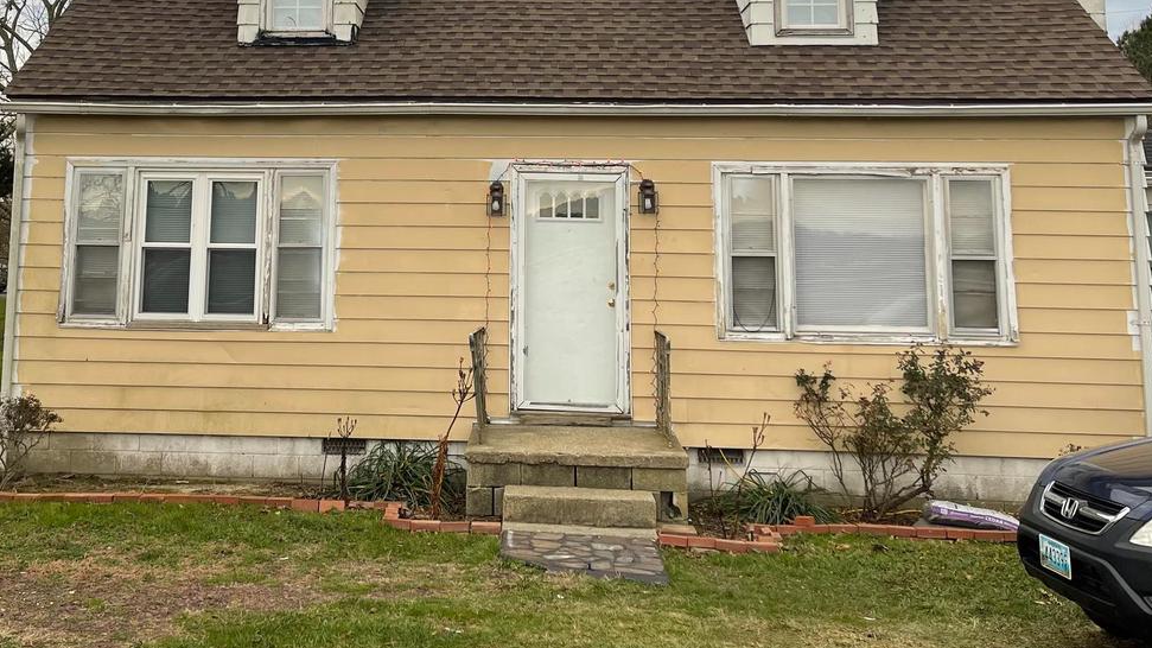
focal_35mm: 42
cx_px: 454
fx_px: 1283
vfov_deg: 27.4
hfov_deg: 48.0
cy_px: 81
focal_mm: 5.1
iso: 32
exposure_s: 1/304
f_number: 1.6
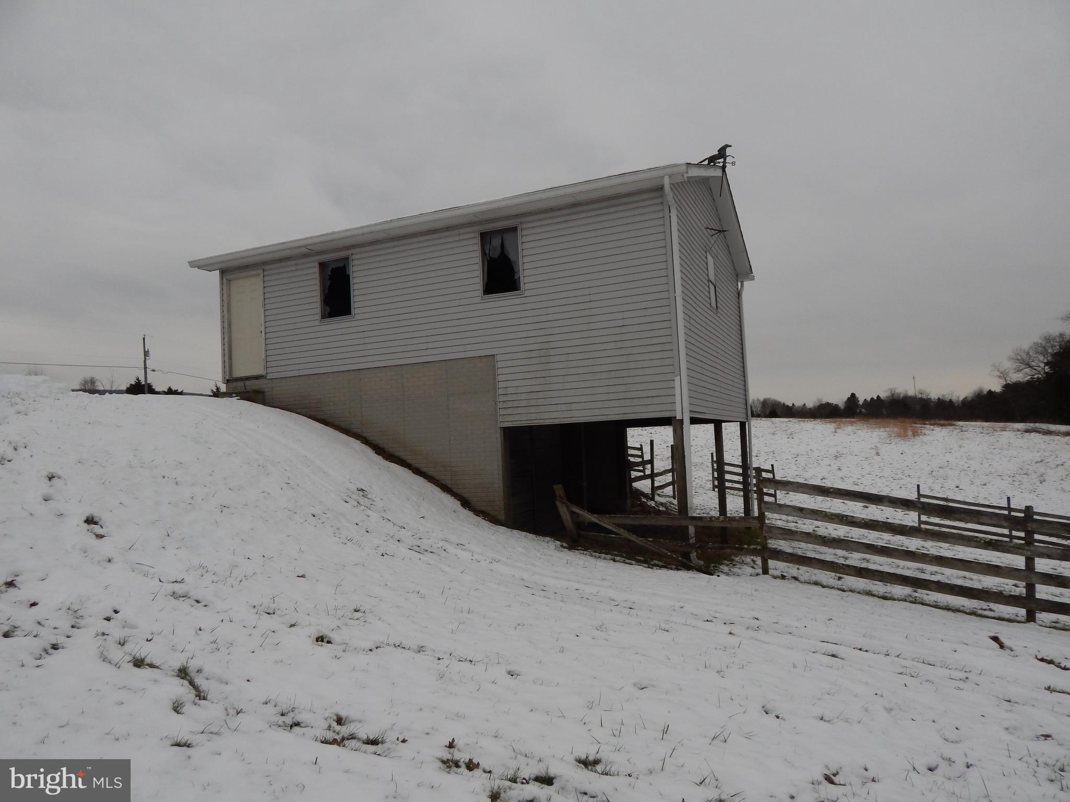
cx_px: 535
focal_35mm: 23
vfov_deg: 58.9
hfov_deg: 73.9
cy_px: 401
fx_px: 711
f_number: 3
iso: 125
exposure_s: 1/800
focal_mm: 4
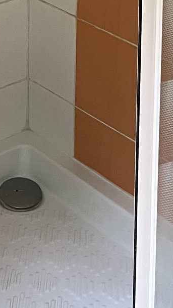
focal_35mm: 99
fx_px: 808
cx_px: -16
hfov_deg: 12.0
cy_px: -160
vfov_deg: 18.9
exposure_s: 1/49
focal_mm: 5.1
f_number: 1.6
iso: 500
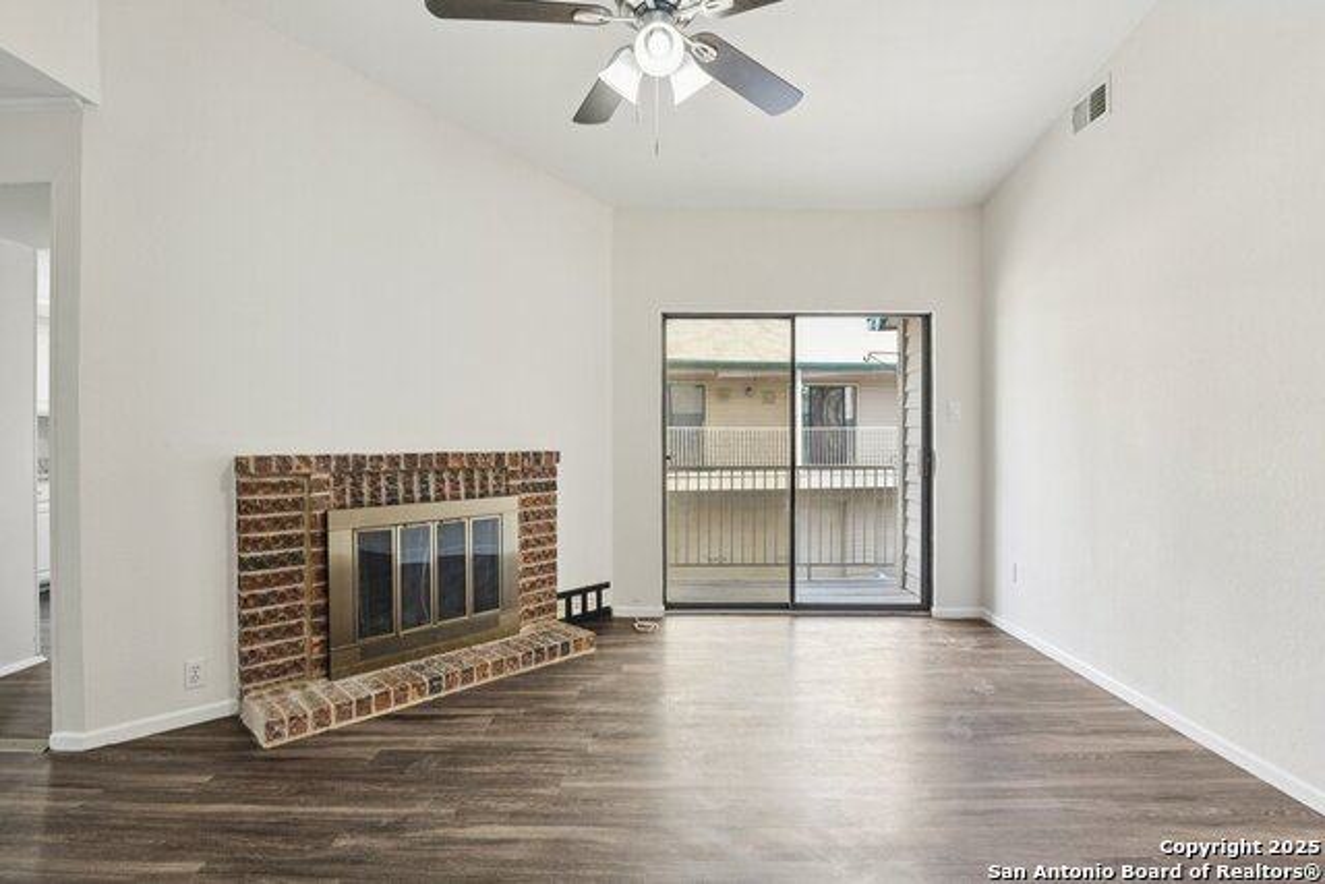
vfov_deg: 70.5
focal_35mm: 17
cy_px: 442
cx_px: 662
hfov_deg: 93.3
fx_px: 626
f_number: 8
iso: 720
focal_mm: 17
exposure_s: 1/15
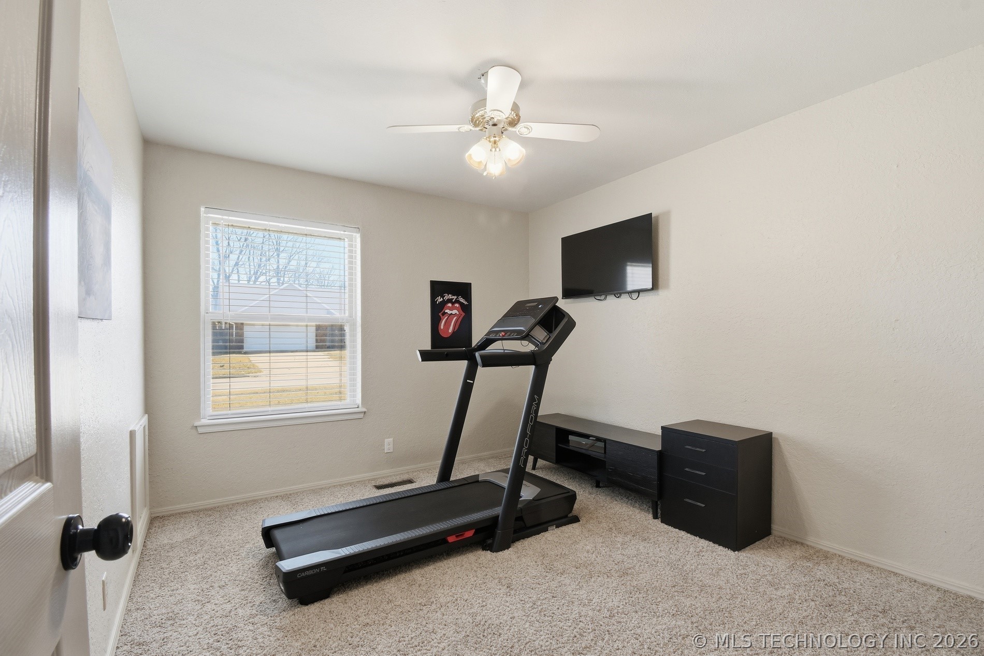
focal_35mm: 15
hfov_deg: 100.4
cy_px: 328
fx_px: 410
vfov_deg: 77.3
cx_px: 492
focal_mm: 10
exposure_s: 1/60
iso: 250
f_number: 9
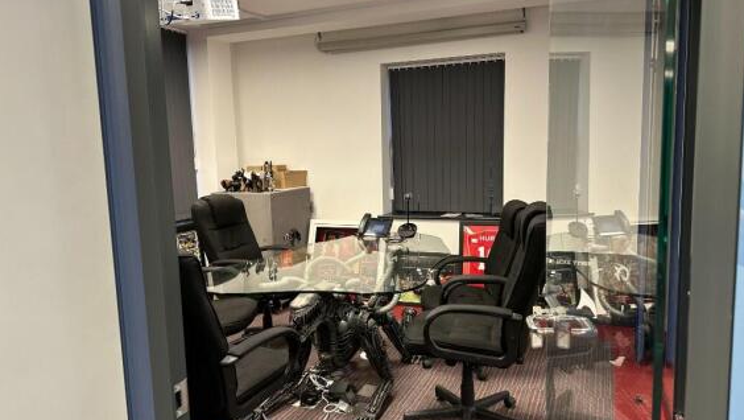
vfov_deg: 43.0
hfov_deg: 69.8
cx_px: 382
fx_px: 533
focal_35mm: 27
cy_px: 213
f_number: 1.78
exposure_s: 1/50
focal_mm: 6.86
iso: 160
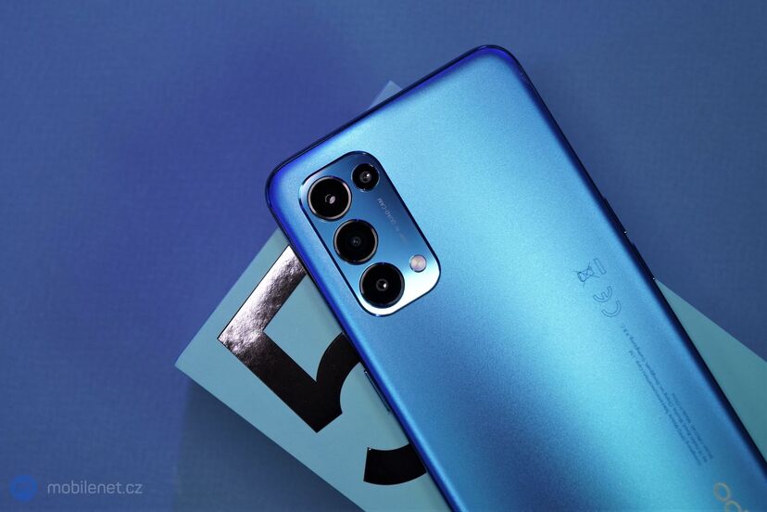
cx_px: 384
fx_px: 1491
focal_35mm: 70
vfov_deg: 19.5
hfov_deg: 28.8
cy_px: 256
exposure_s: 1/250
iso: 2000
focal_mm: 70
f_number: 8
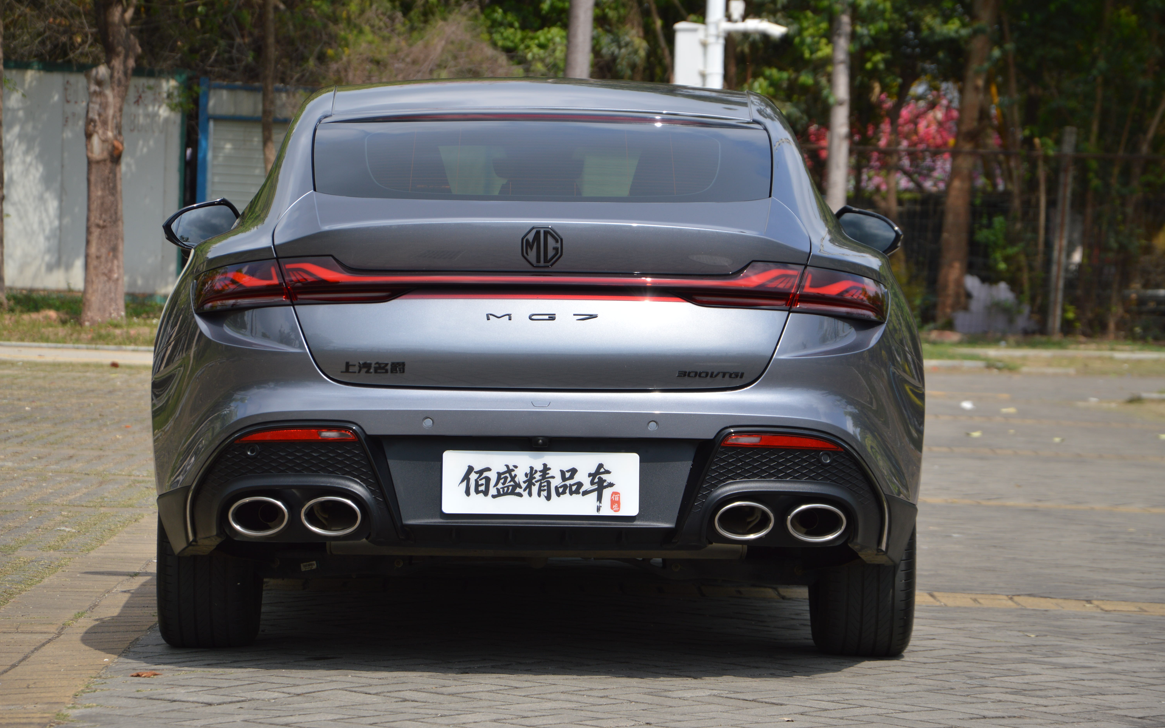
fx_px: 4477
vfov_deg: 9.3
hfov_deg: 14.8
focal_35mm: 141
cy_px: 340
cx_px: 583
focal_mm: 92
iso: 100
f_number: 5.6
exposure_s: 1/500
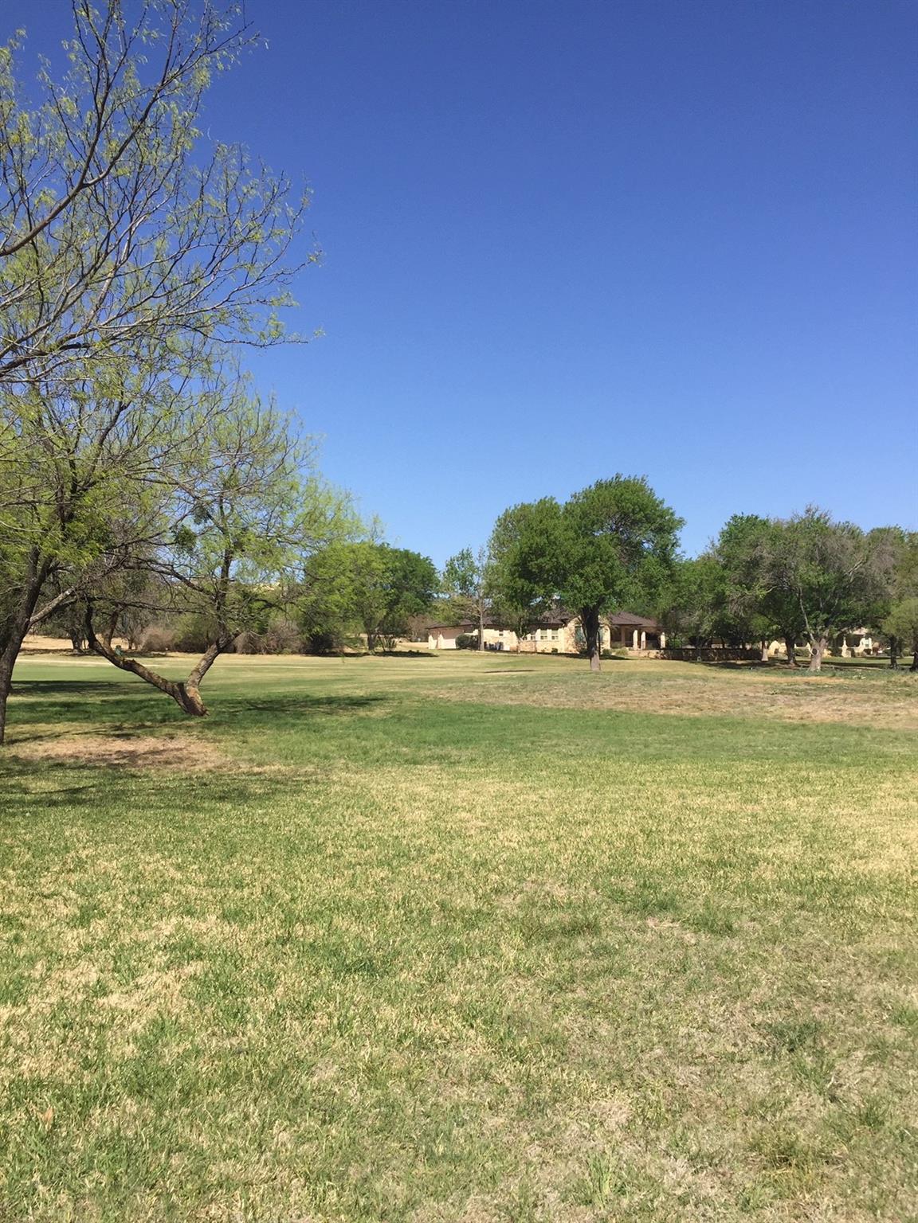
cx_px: 459
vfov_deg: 61.7
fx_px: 1025
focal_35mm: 29
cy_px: 612
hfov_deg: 48.2
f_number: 2.2
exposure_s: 1/1980
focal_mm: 4.15
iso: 32
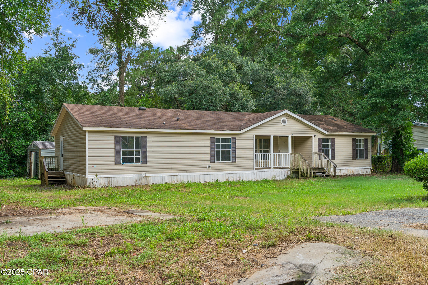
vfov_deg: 37.8
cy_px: 142
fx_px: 416
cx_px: 214
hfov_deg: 54.4
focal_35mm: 35
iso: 100
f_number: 8
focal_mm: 35
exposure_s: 1/60
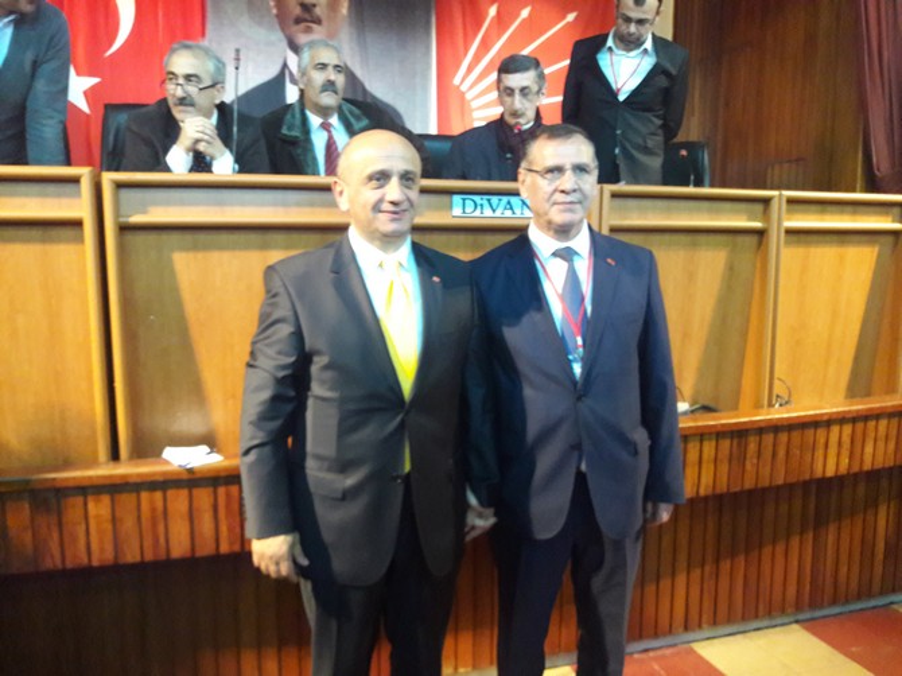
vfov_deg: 49.7
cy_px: 338
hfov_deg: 63.5
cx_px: 451
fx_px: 729
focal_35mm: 28
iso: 250
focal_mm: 3.7
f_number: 1.9
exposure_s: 1/17
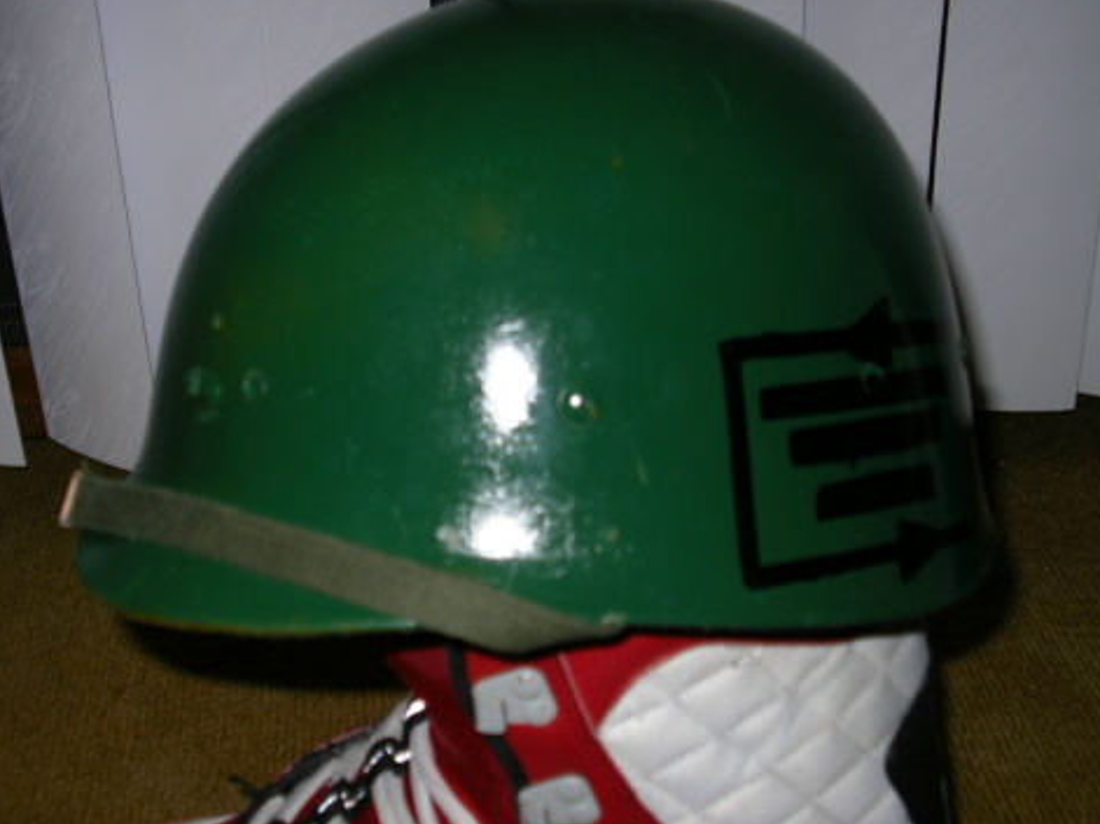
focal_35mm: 52
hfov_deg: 36.8
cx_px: 556
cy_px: 408
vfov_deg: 28.0
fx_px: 1652
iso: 50
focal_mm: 7.8
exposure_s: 1/80
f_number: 3.3
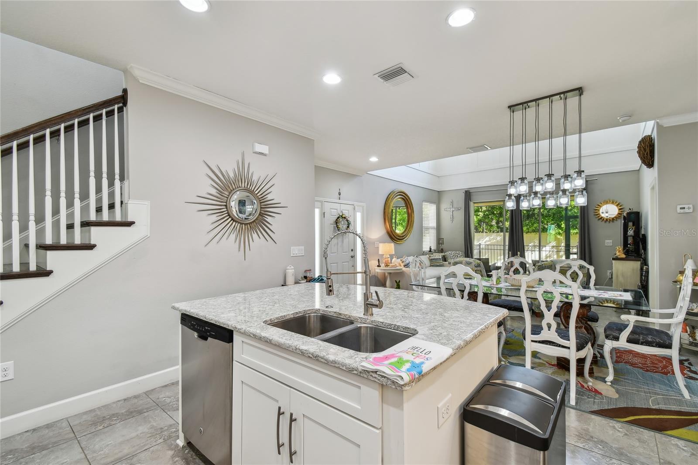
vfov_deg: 77.3
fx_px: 291
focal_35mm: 15
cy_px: 232
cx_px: 349
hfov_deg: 100.4
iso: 100
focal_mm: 10
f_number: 7.1
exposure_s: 1/4
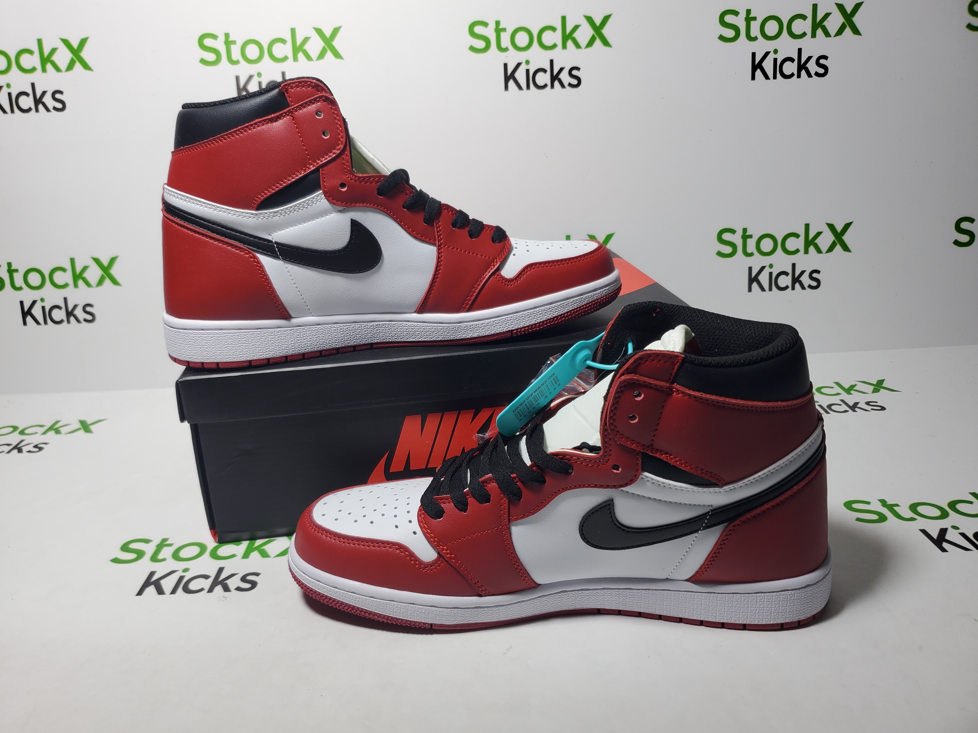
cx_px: 489
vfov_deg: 53.1
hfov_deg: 67.3
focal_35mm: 26
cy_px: 366
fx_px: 735
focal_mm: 4.3
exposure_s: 1/431
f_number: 1.5
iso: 50
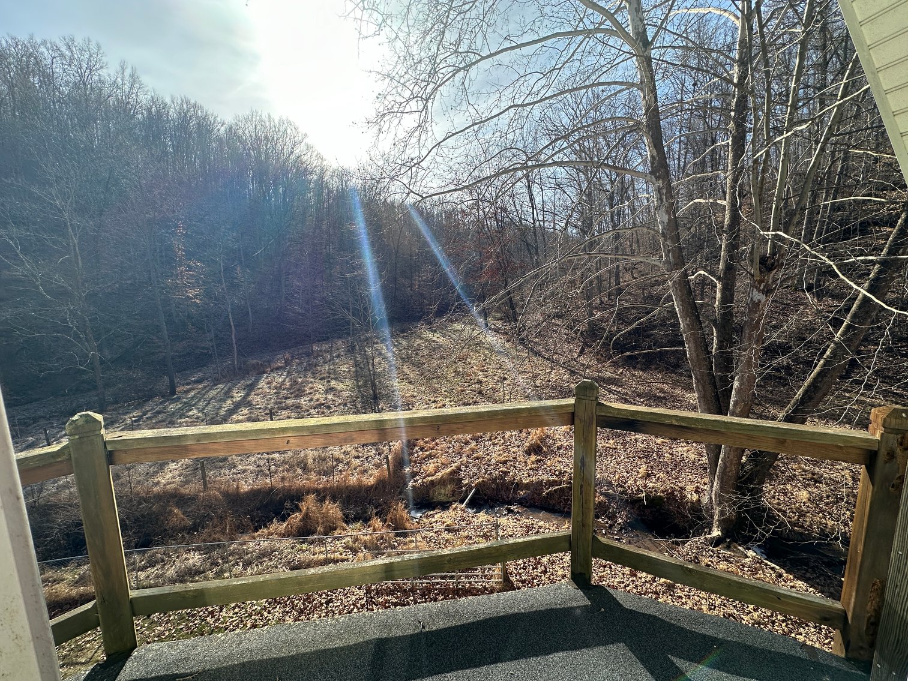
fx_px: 367
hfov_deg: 102.1
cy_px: 340
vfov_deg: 85.7
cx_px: 454
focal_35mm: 14
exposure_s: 1/831
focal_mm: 2.22
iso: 40
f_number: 2.2
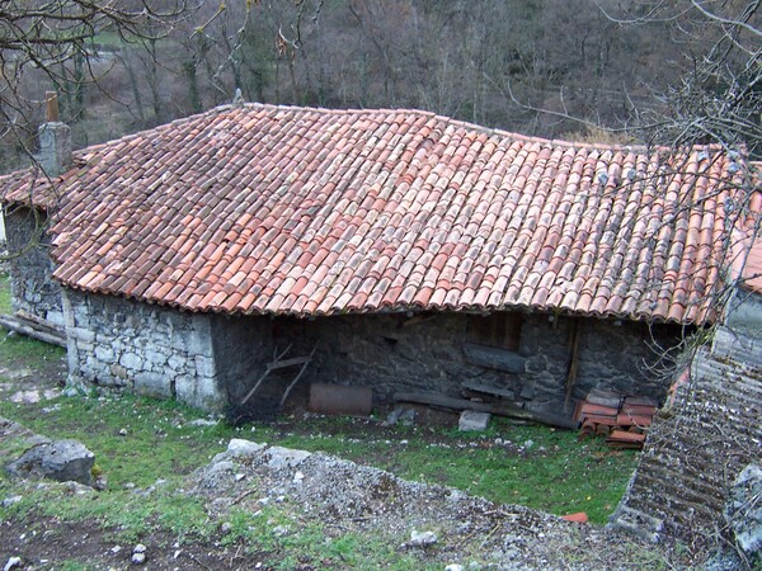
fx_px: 792
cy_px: 286
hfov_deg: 51.4
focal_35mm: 36
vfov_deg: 39.7
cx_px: 381
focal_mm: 5.6
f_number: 2.8
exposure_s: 1/15
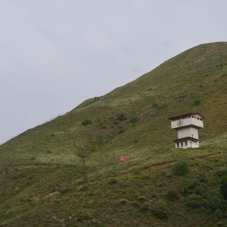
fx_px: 660
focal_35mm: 89
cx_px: 196
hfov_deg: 19.2
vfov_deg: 19.5
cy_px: 125
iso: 320
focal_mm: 56
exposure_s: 1/500
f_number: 7.1
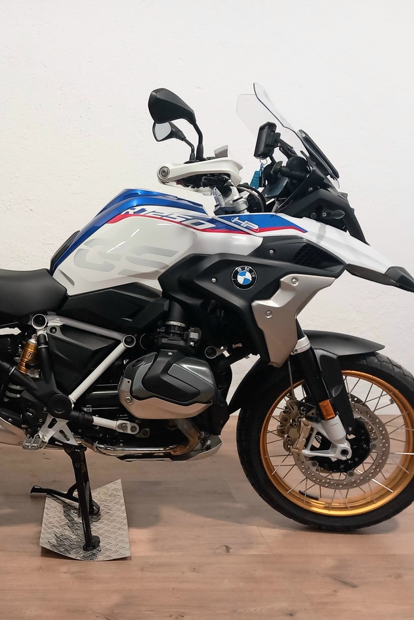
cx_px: 67
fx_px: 655
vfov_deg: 50.7
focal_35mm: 38
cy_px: 311
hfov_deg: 33.7
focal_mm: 4
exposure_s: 1/50
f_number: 1.8
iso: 160
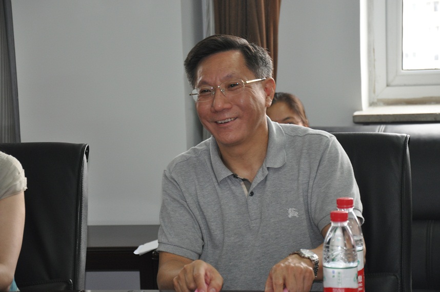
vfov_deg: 10.7
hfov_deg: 16.1
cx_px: 220
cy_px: 146
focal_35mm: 128
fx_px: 1557
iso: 800
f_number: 5.6
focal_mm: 85
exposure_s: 1/80
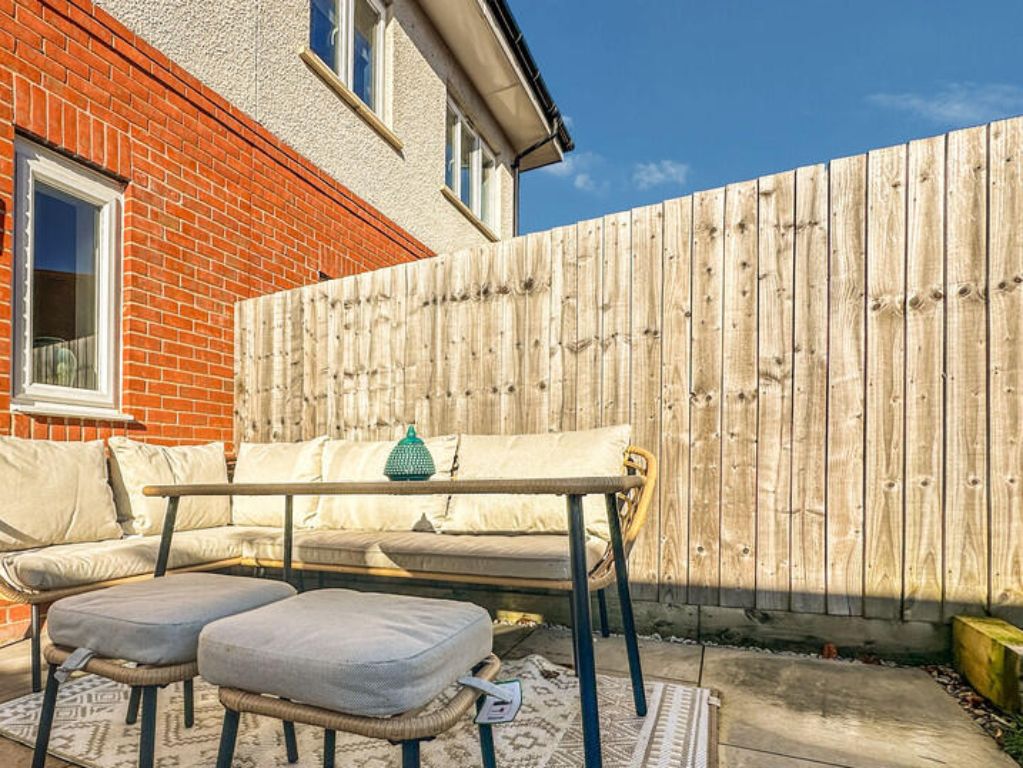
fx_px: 591
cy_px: 522
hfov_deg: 79.7
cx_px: 364
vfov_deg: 64.0
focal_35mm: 20
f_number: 2.2
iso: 50
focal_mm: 2.22
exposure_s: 1/1400
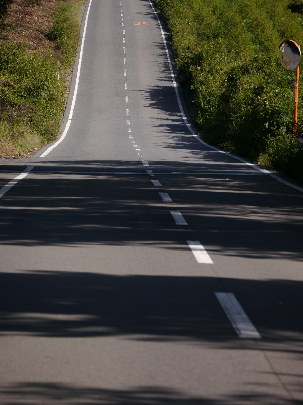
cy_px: 202
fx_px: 3501
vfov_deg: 6.6
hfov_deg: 5.0
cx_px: 152
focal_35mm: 300
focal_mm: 150
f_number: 7.1
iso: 160
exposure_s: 1/500
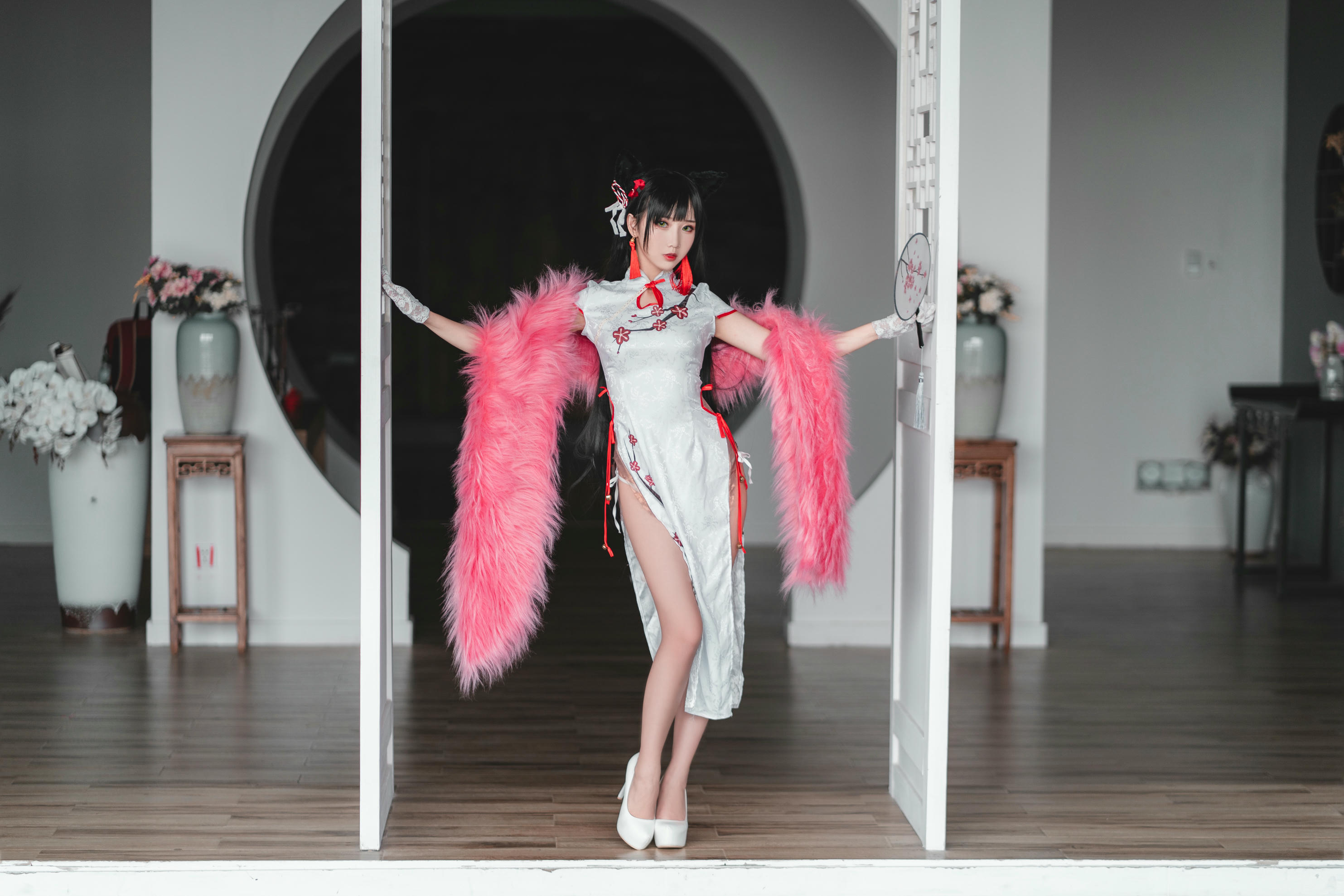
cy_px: 448
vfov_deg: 16.1
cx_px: 672
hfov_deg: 23.9
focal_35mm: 85
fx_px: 3173
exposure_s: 1/100
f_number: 1.8
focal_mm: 85
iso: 200
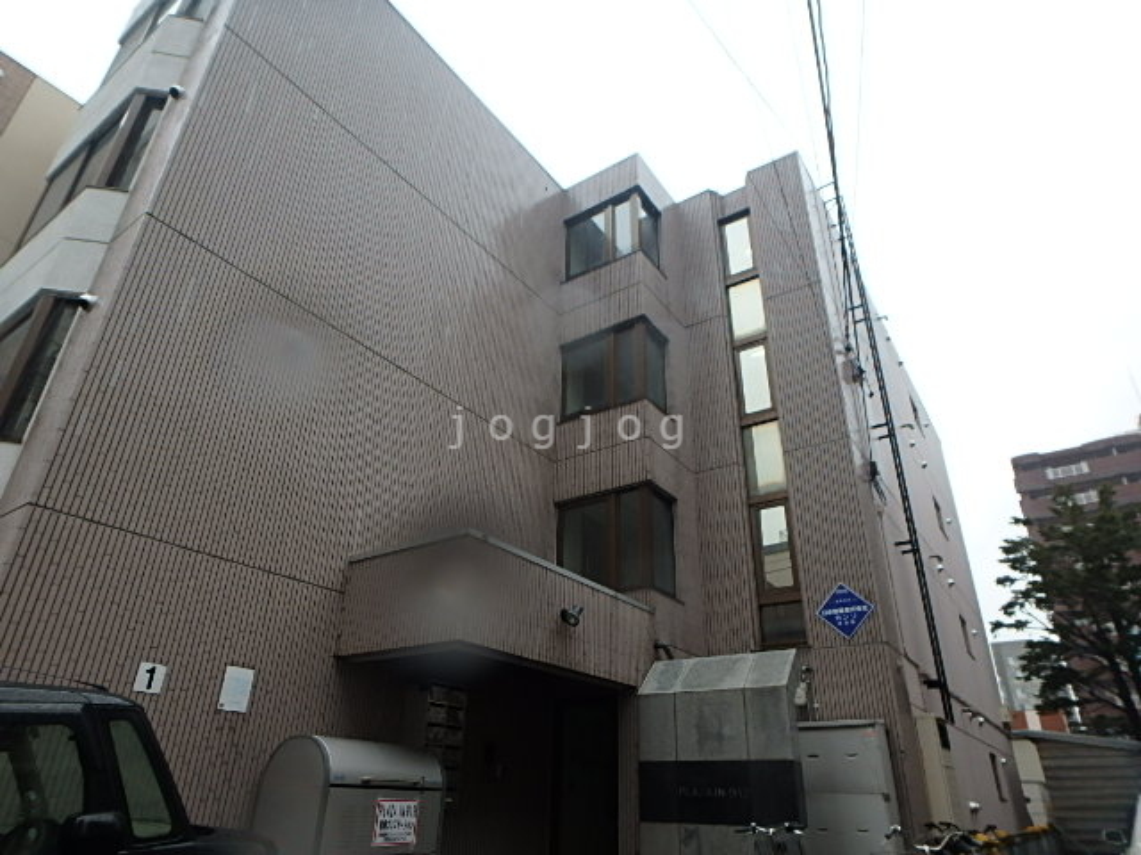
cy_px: 428
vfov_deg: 63.4
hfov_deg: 79.0
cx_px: 570
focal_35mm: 21
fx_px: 692
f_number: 3.5
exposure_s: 1/80
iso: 125
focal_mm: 3.7
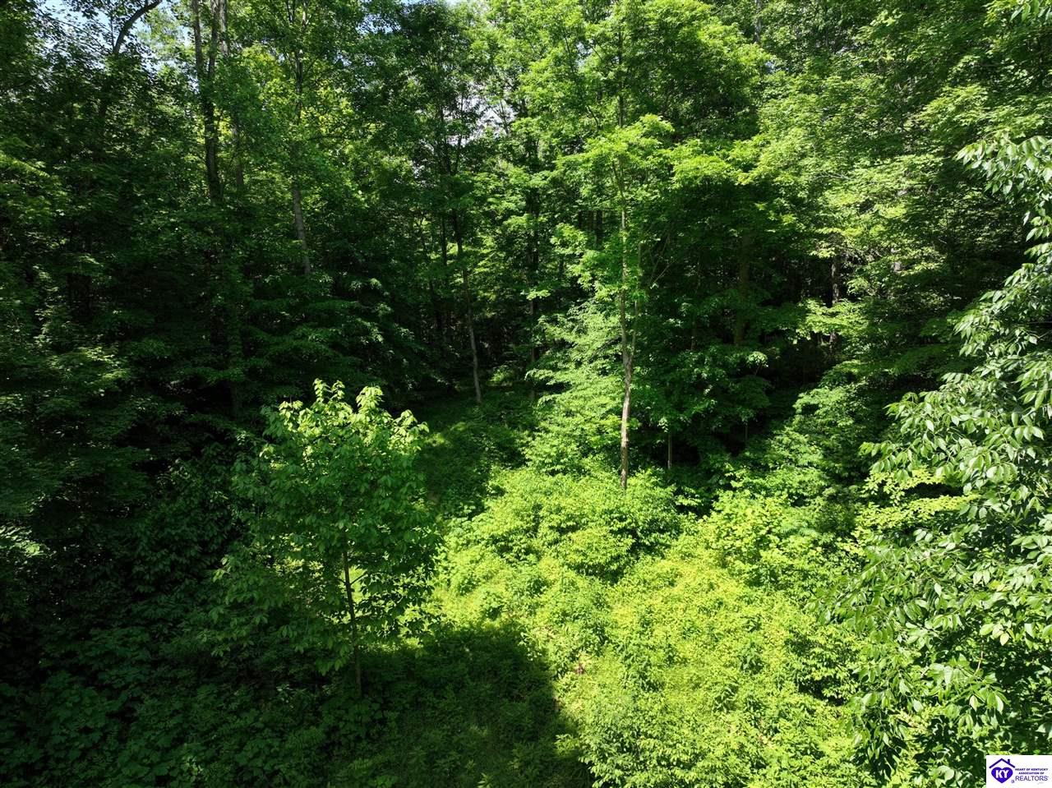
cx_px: 526
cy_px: 394
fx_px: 729
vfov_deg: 56.8
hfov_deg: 71.6
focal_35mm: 24
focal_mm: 12.29
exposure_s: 1/240
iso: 130
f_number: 2.8
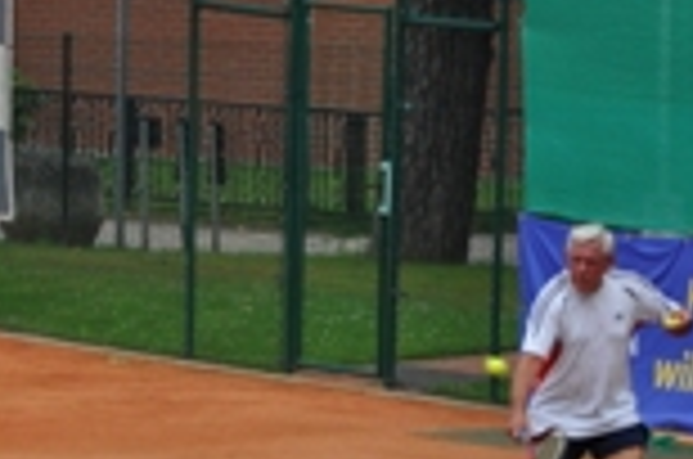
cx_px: 32
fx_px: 8826
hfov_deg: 4.5
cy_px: 432
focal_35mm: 459
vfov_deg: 3.0
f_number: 9
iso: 200
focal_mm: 105
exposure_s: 1/320
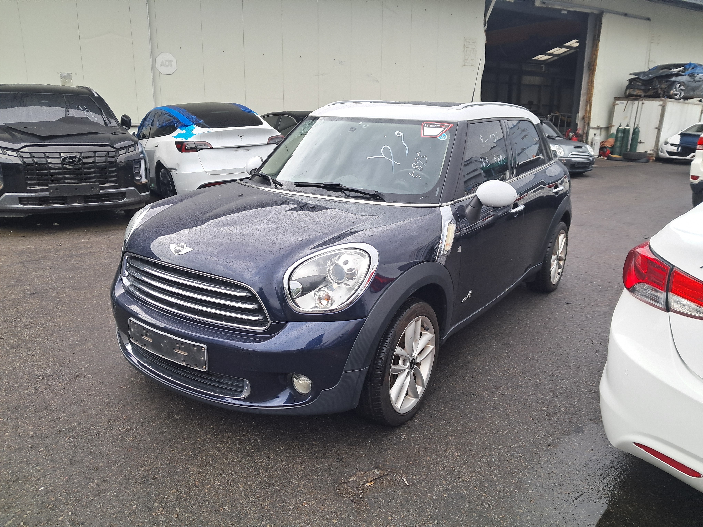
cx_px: 352
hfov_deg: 65.3
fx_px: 548
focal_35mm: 27
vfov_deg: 51.4
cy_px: 264
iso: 50
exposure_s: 1/120
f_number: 1.8
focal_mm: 4
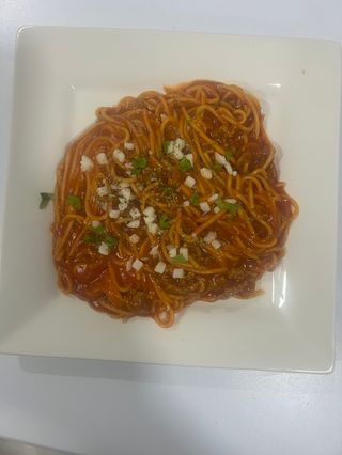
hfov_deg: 53.1
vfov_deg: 67.3
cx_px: 171
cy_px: 228
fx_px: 342
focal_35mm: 26
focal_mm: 5.7
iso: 125
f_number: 1.5
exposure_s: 1/50
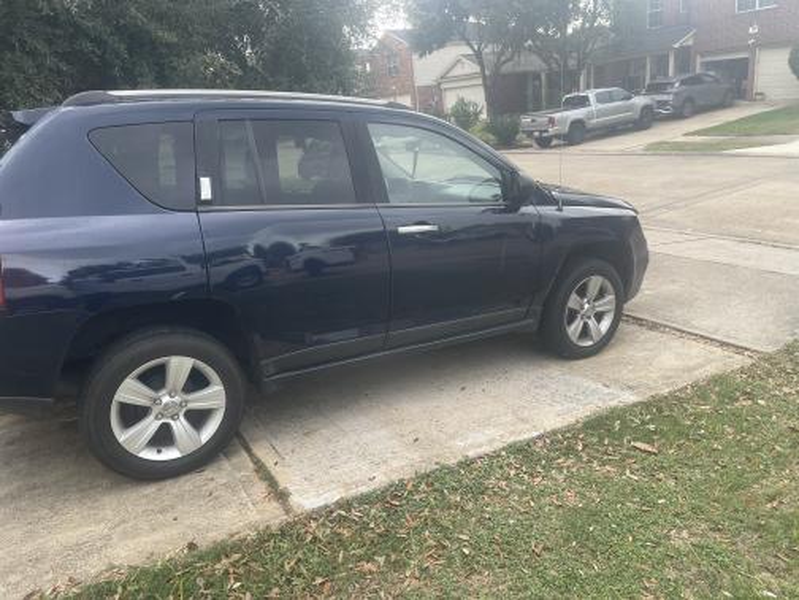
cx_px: 400
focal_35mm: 25
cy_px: 300
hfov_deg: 69.4
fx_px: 577
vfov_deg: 54.9
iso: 32
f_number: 1.6
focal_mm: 5.1
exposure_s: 1/148
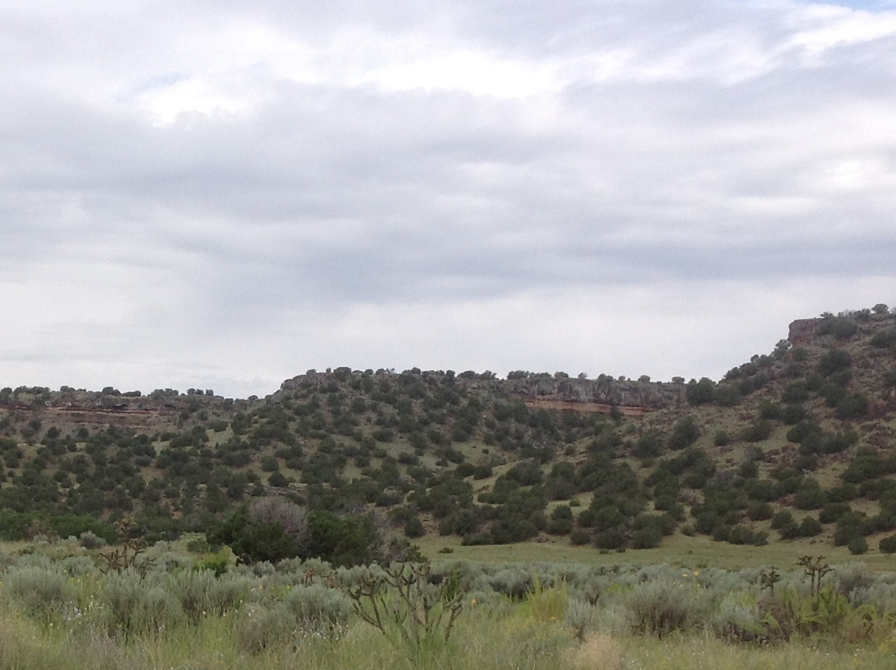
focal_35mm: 79
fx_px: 2042
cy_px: 586
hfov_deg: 24.4
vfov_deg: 18.4
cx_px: 179
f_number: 2.4
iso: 50
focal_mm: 4.28
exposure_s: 1/1120
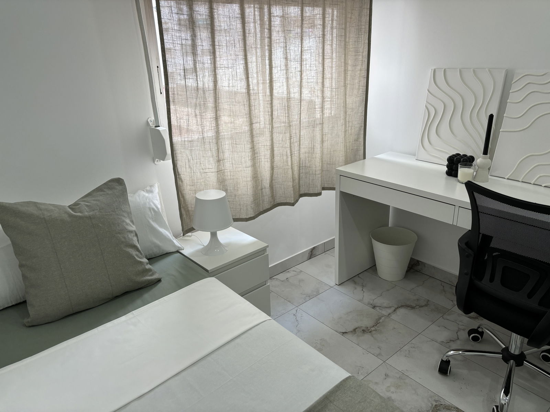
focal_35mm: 26
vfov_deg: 53.1
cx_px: 275
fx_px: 413
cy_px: 206
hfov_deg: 67.3
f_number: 1.6
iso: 64
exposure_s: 1/121
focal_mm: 5.96
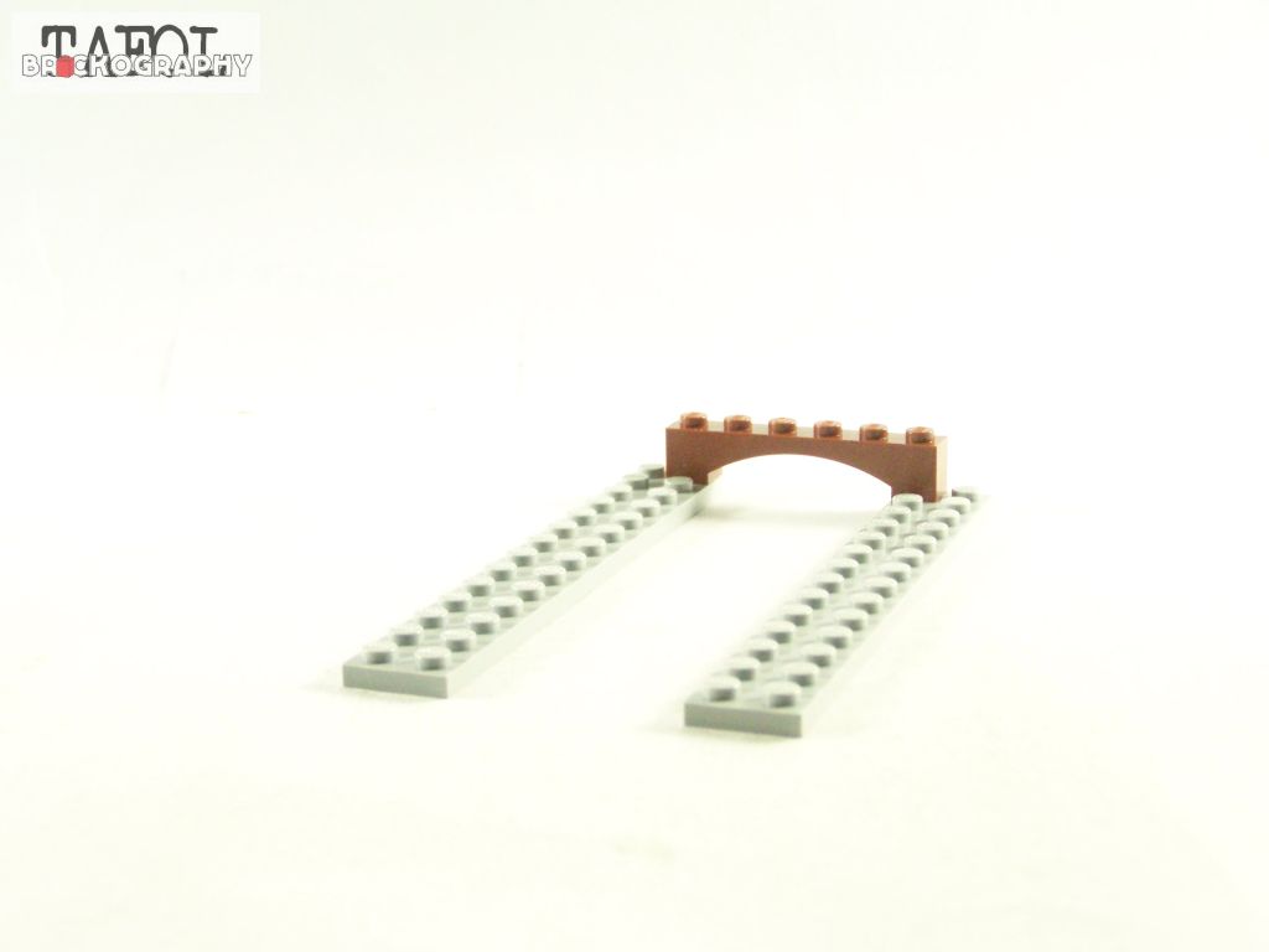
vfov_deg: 21.9
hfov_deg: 29.0
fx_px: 2456
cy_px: 476
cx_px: 634
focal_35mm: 67
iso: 400
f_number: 3.2
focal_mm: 11.1
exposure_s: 1/60
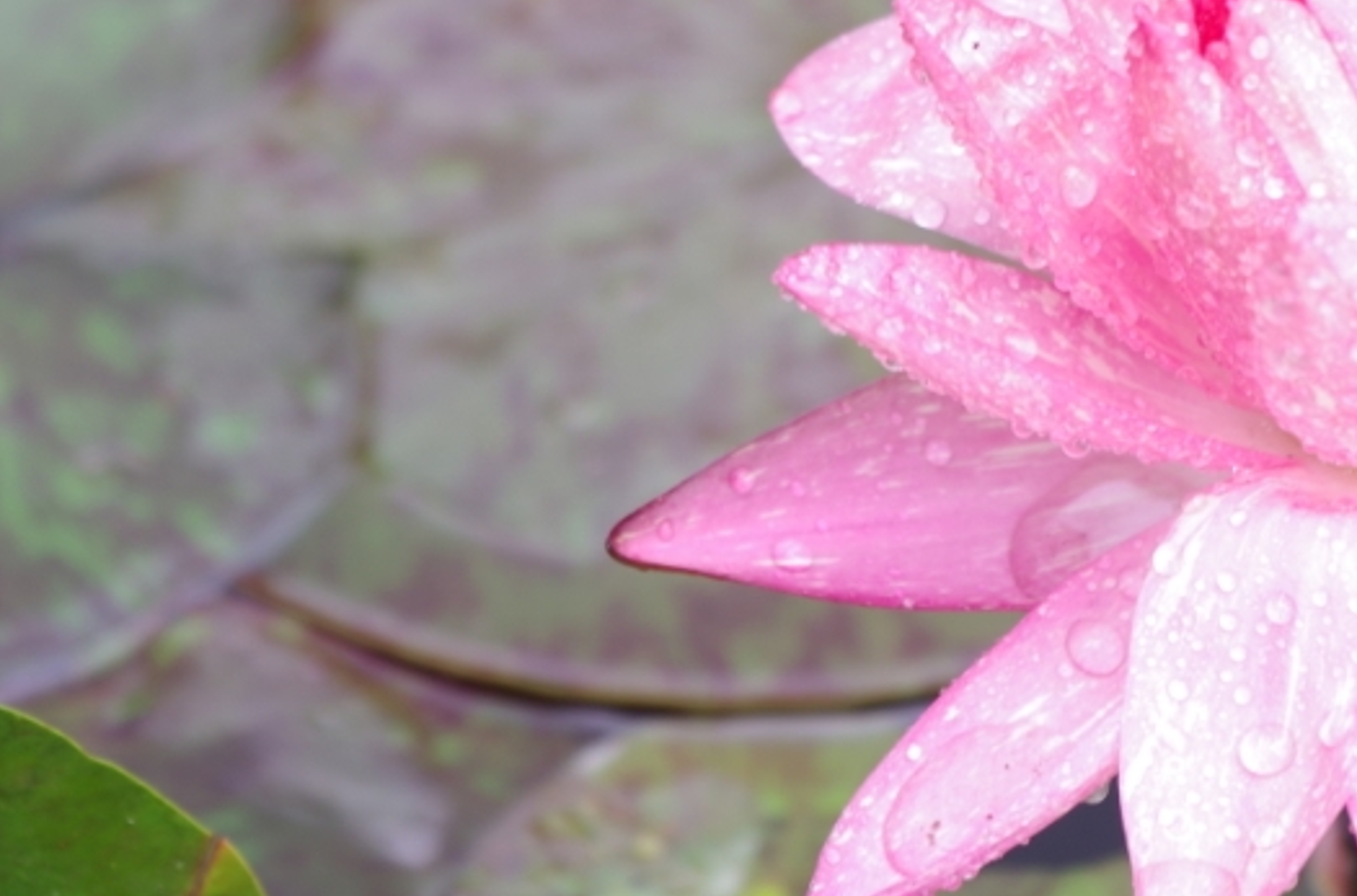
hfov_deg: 12.9
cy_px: 201
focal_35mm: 160
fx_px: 6015
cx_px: 915
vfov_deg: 8.5
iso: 100
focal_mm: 55
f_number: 7.1
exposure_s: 1/30
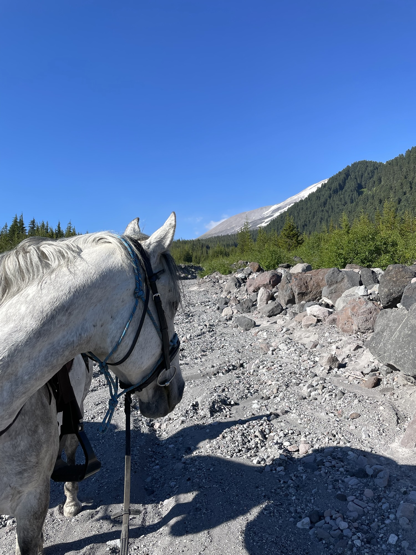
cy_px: 278
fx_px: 417
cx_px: 208
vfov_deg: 67.3
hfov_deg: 53.1
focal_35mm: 26
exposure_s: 1/2564
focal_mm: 4.2
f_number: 1.6
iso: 32
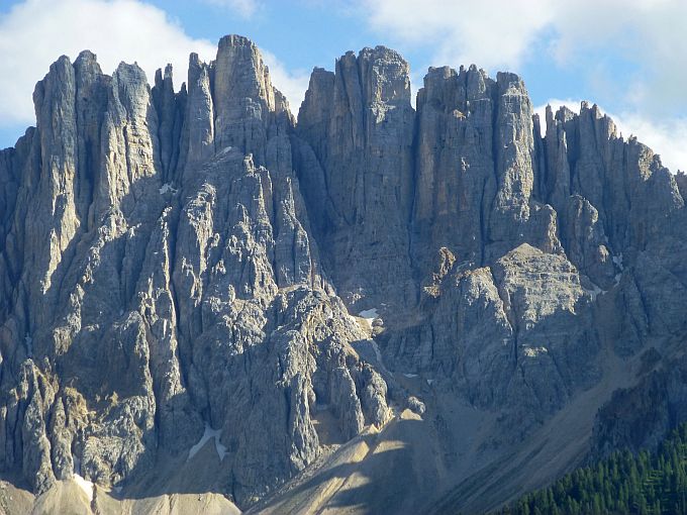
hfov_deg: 9.9
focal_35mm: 199
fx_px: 3949
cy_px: 258
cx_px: 344
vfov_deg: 7.5
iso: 100
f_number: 5.5
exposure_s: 1/250
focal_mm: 35.6
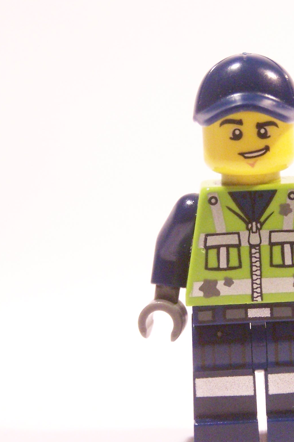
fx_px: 1985
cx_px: 262
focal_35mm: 162
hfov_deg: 8.4
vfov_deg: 12.7
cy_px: 263
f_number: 3.2
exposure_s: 1/45
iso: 400
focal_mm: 15.6
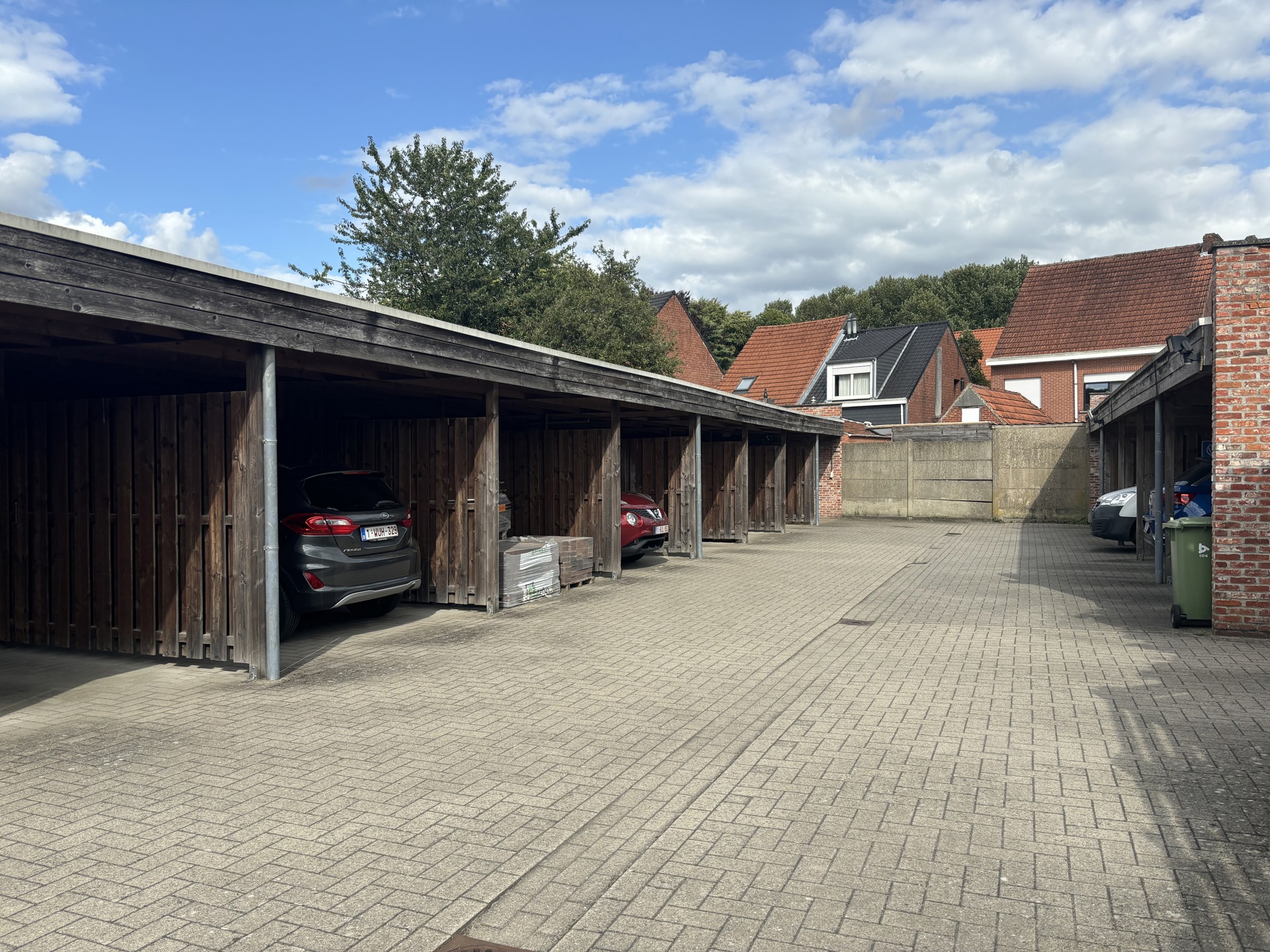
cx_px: 635
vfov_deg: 53.1
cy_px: 476
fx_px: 954
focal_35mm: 26
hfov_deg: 67.3
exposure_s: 1/2571
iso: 50
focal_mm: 5.96
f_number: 1.6
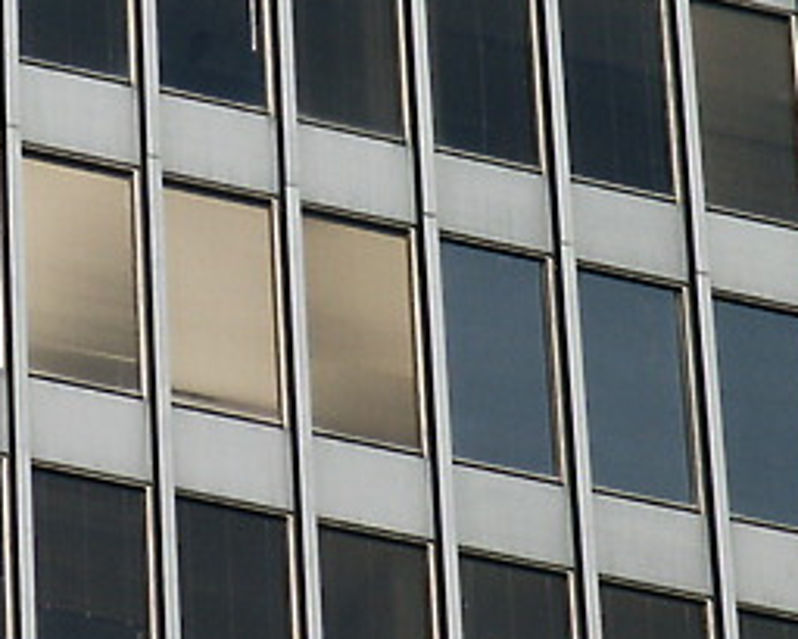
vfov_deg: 3.5
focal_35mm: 442
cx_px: 196
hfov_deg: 4.4
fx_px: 10443
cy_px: 114
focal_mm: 26.36
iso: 64
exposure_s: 1/180
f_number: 8
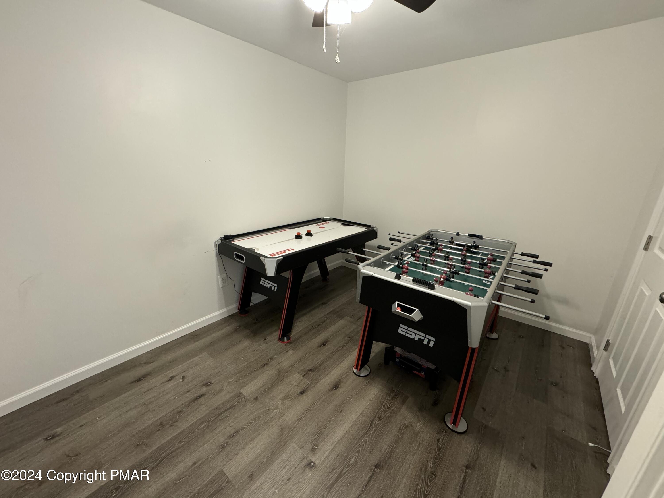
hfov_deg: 102.1
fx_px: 269
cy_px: 249
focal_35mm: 14
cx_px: 332
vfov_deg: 85.7
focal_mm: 2.22
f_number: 2.2
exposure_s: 1/60
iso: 400
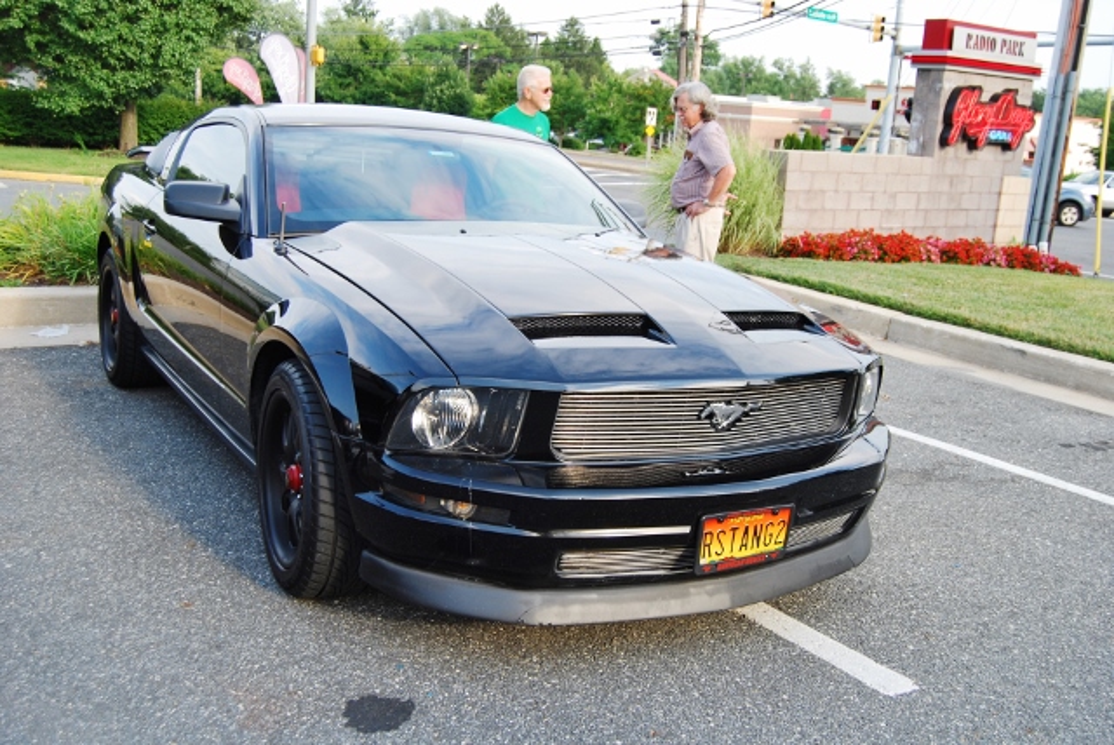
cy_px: 372
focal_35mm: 36
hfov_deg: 53.1
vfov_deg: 36.9
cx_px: 557
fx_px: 1115
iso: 180
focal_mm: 24
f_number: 5.6
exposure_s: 1/125
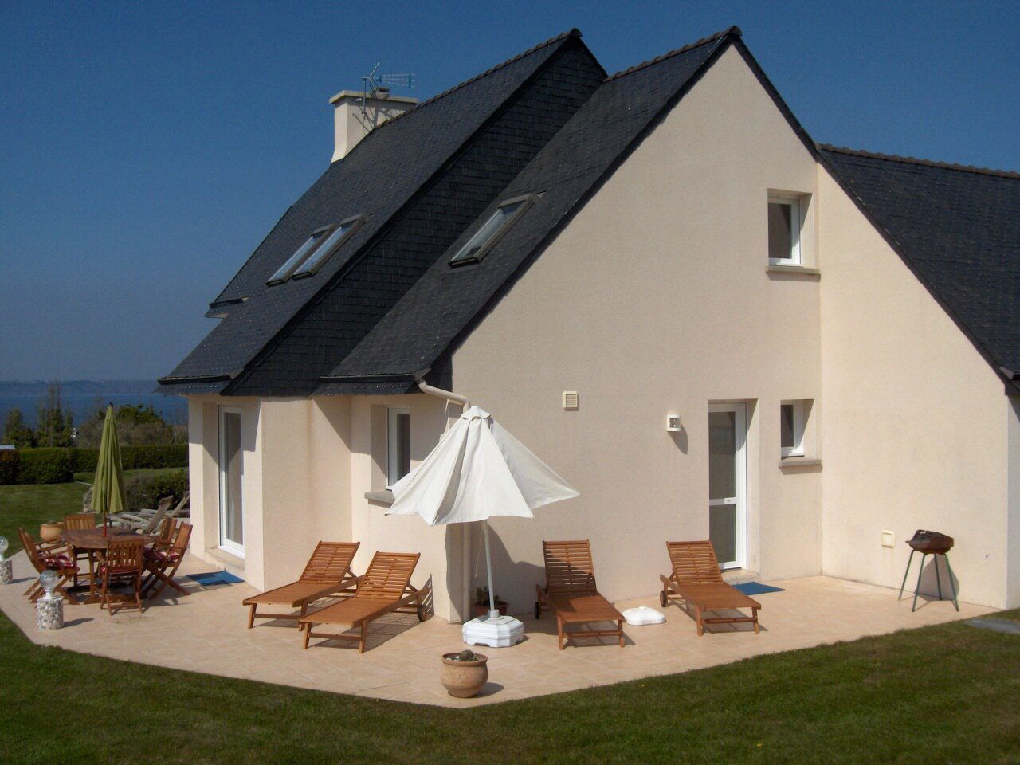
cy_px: 382
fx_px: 1149
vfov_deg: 36.8
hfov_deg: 47.9
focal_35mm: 39
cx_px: 510
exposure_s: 1/2083
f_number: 4.8
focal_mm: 8
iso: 100
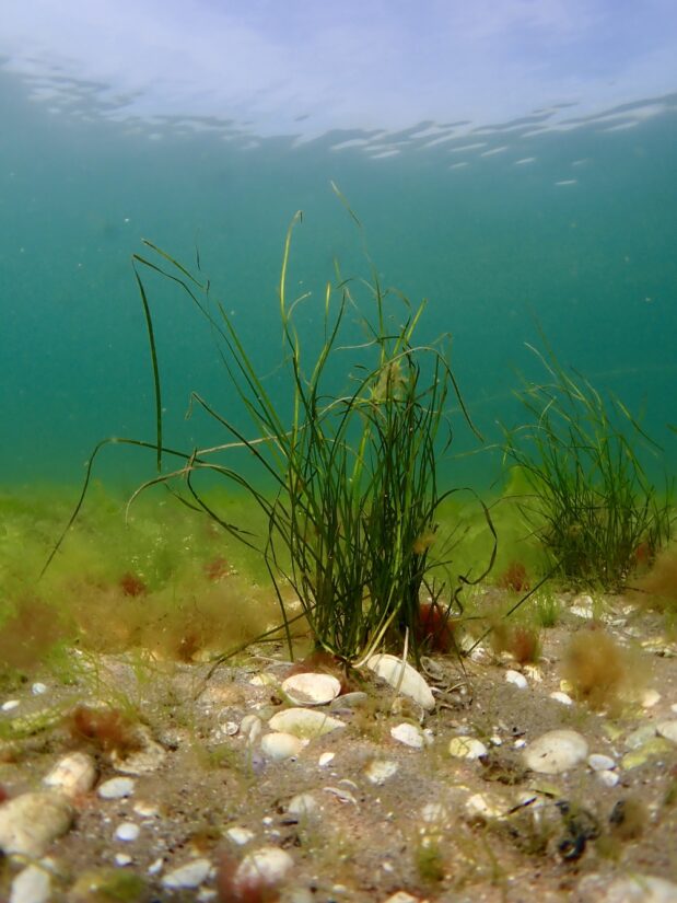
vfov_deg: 40.4
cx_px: 338
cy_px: 452
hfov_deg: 30.9
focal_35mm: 47
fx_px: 1225
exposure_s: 1/500
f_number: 4.5
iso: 100
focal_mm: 8.4
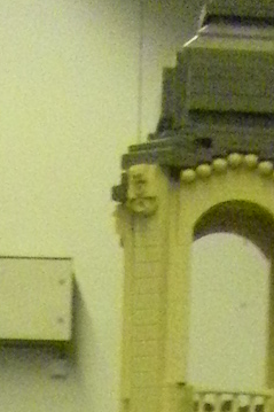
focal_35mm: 254
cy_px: 1238
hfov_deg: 5.4
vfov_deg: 7.2
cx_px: 157
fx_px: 2902
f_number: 3.5
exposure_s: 1/30
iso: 800
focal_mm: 6.3
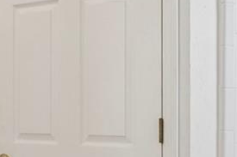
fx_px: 612
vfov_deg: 14.7
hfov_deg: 21.2
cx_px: 6
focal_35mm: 93
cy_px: 103
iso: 400
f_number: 8
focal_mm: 16
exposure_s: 1/15
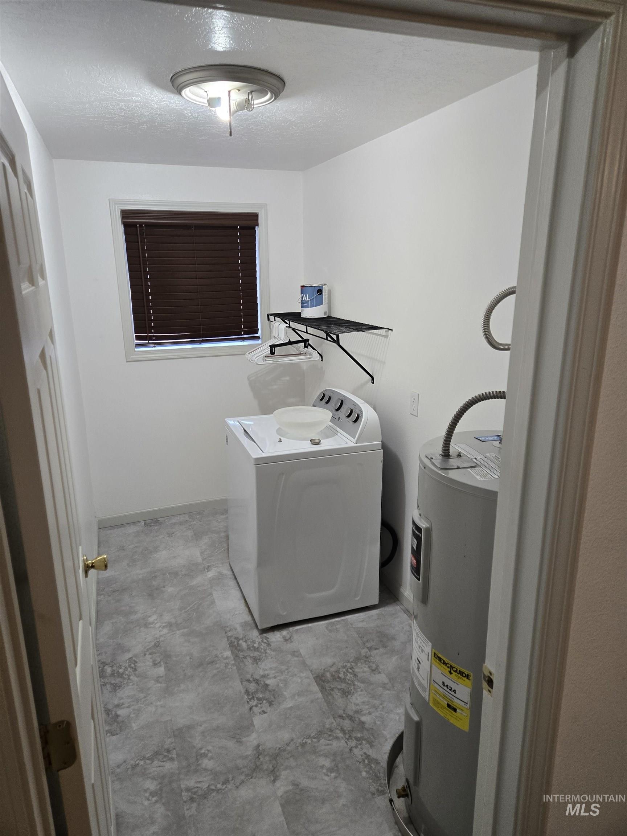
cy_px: 418
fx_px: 555
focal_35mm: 23
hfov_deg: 58.9
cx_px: 314
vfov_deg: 73.9
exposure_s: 1/120
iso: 250
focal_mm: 5.4
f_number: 1.8
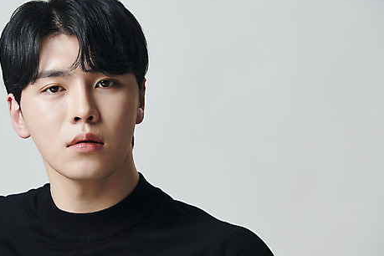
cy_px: 122
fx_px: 2368
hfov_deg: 9.3
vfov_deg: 6.2
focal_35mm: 222
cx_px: 153
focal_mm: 170
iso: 64
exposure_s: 1/125
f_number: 7.1
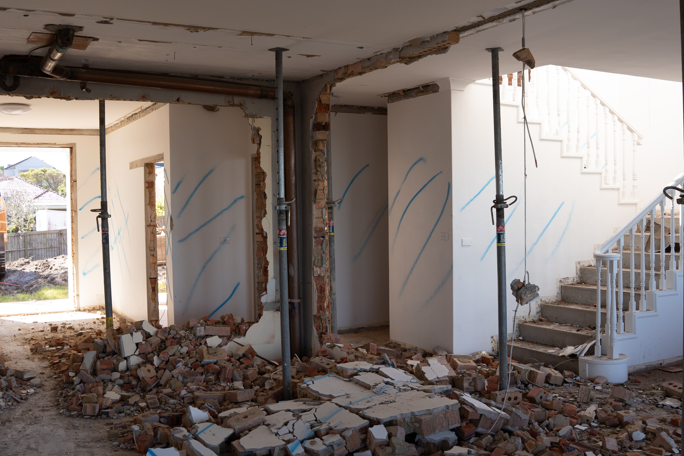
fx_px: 703
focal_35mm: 37
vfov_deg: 35.9
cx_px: 348
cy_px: 233
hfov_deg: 51.9
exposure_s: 1/200
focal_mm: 24
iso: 400
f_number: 5.6
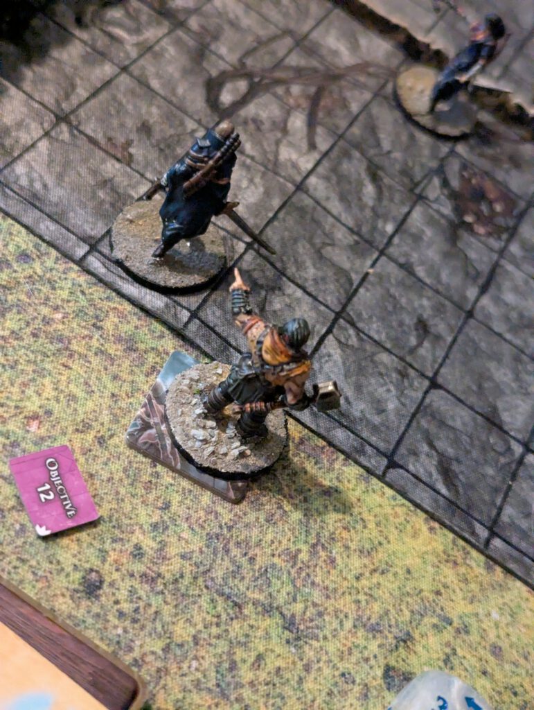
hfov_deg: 30.3
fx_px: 985
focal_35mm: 48
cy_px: 355
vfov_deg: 39.6
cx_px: 267
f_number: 1.85
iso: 2822
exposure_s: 1/50
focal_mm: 6.81
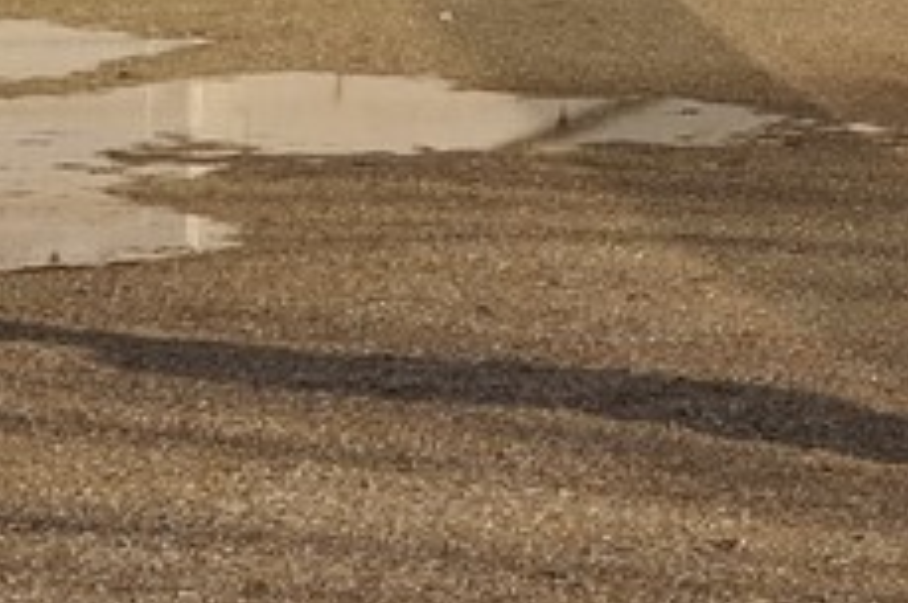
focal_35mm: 238
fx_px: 5994
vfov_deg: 5.5
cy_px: -1111
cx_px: 1618
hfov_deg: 8.4
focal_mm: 34
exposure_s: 1/160
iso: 200
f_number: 16
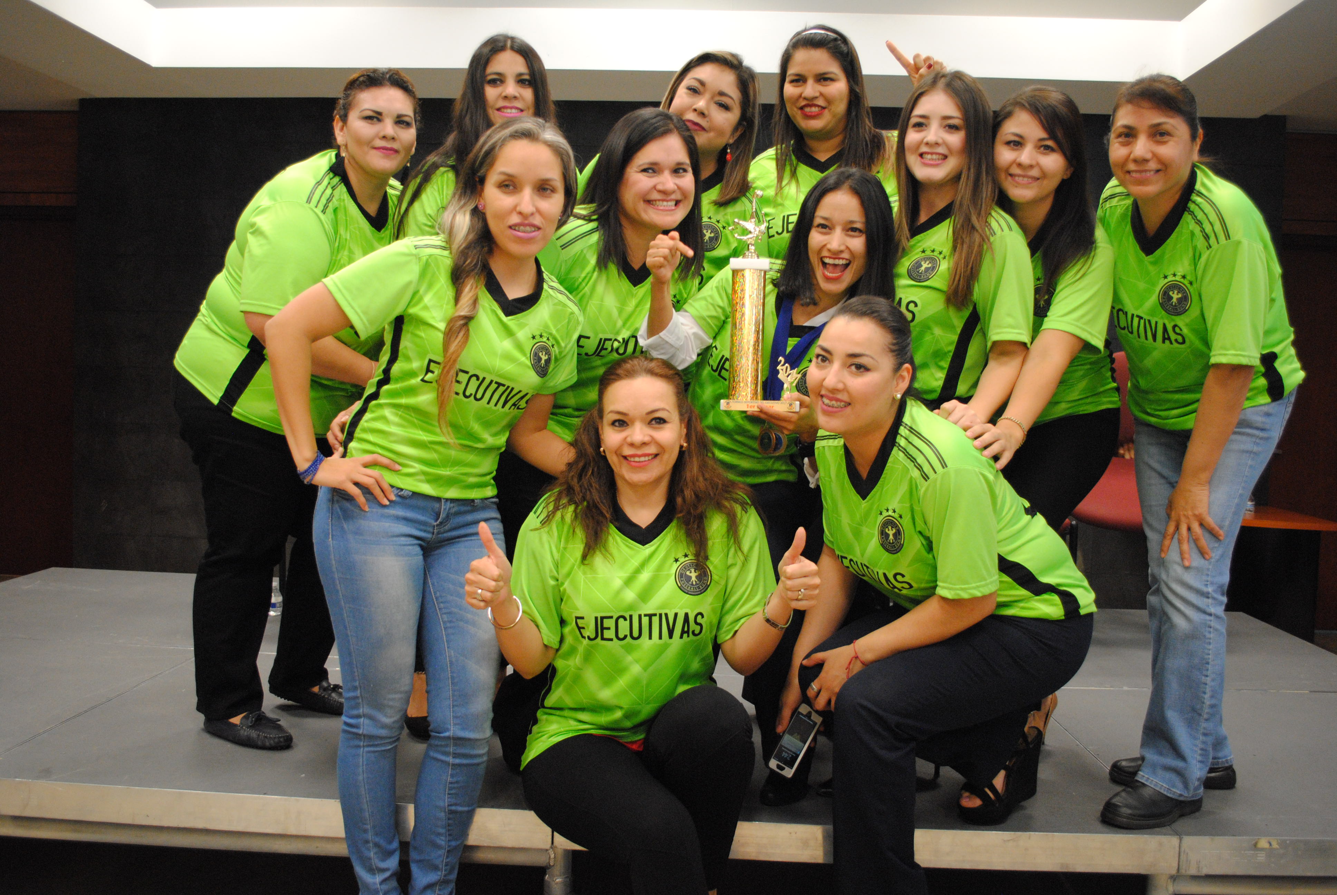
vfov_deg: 43.7
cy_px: 448
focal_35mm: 30
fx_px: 1115
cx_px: 668
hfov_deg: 61.9
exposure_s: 1/50
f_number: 3.8
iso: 800
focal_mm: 20
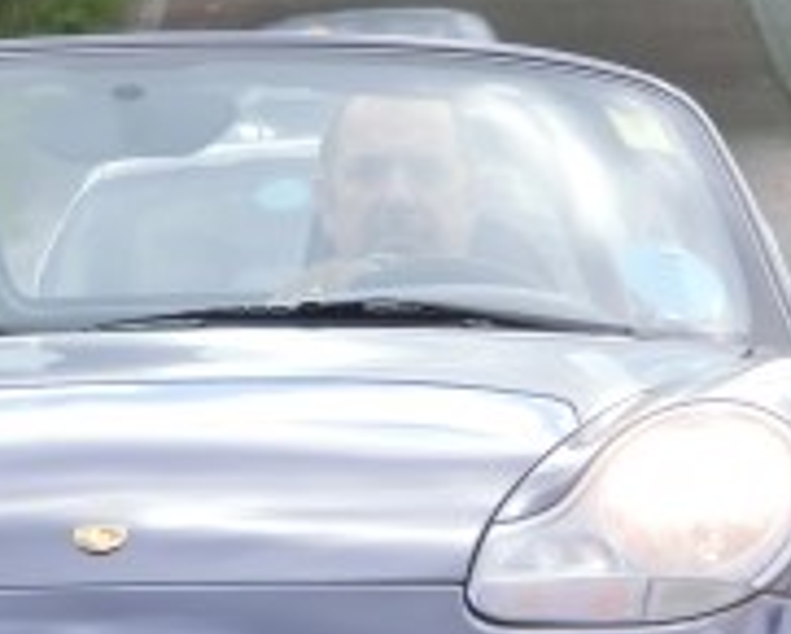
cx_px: 175
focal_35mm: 970
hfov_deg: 2.0
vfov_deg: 1.6
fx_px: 22720
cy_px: 302
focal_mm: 53
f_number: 5.9
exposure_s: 1/200
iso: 100
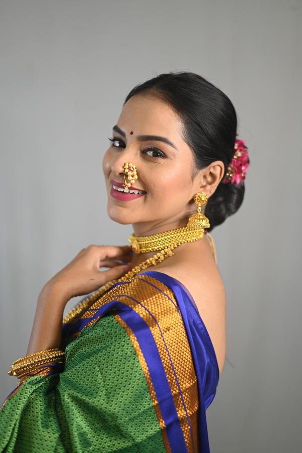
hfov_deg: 27.0
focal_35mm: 50
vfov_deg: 39.6
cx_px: 151
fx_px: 630
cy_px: 226
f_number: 1.8
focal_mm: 50
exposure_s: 1/160
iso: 250
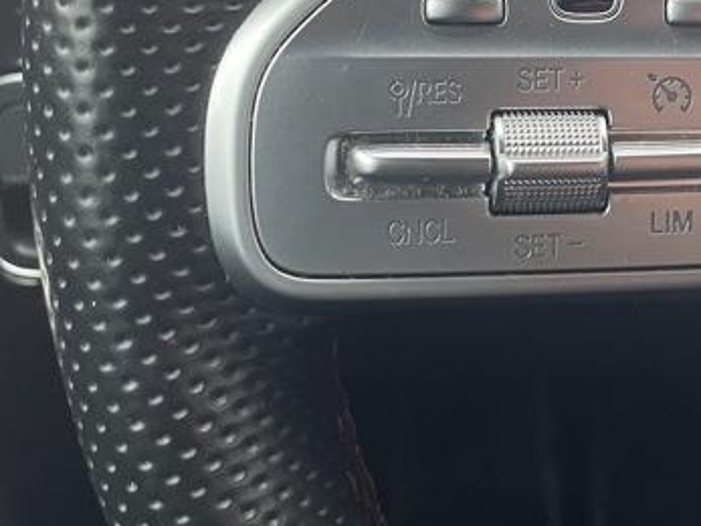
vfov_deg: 23.5
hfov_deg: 31.1
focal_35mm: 60
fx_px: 1215
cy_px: 16
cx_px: 598
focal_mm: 4.2
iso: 125
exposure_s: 1/92
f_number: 1.6
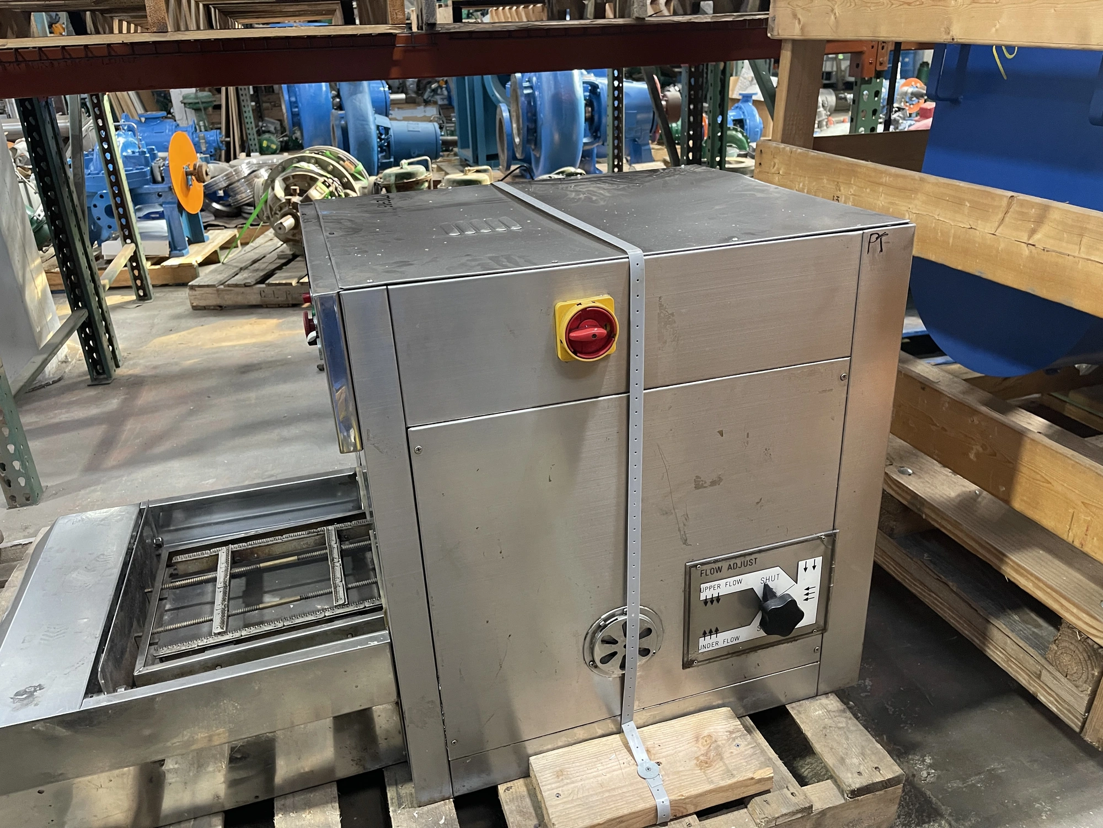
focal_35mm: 26
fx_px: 828
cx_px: 552
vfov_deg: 53.1
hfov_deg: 67.3
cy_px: 414
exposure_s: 1/60
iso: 320
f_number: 1.6
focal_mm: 5.1
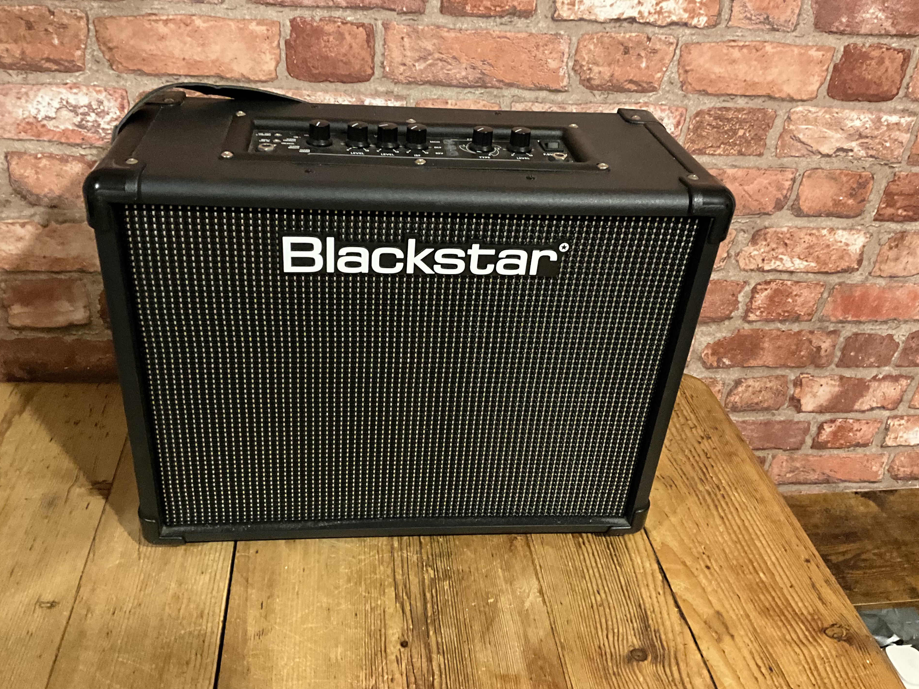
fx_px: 823
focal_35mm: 31
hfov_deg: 58.3
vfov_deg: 45.4
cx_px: 439
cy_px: 326
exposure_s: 1/30
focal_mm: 3
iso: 500
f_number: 1.8
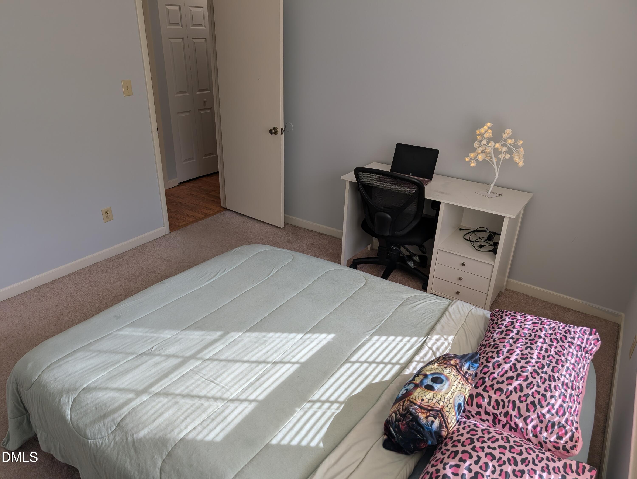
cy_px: 240
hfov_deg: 71.5
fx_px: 442
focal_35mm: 24
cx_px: 318
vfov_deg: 56.9
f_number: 1.68
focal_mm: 6.9
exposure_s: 1/501
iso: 18
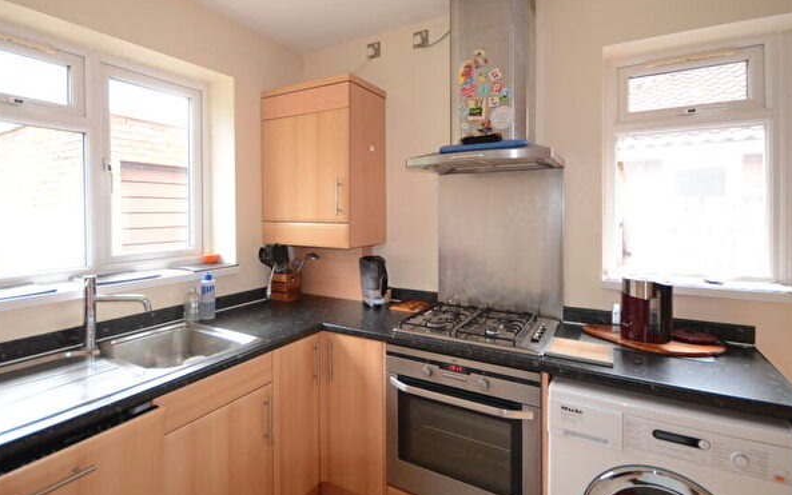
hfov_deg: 90.7
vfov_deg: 64.8
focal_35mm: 18
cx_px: 354
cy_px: 214
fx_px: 389
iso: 900
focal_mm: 10
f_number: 4.5
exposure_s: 1/100
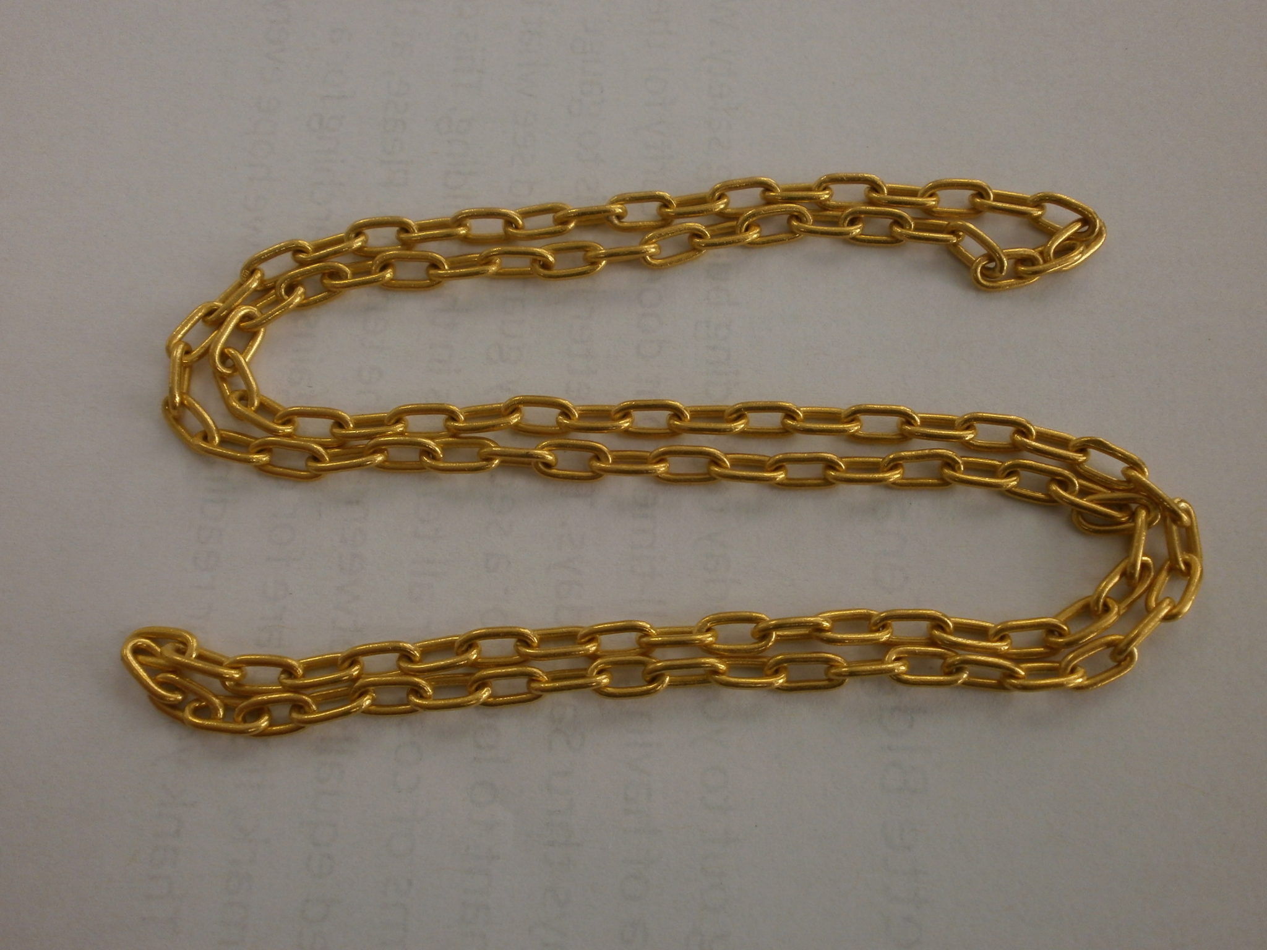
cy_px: 475
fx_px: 1171
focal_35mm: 32
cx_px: 634
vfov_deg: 44.2
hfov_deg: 56.8
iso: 100
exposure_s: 1/80
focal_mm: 5.8
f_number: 3.1
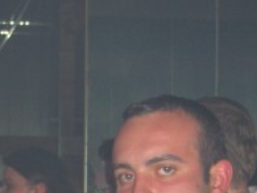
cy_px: 270
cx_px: -50
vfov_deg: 12.2
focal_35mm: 117
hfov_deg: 16.2
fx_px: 868
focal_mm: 7.9
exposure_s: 1/60
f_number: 2.8
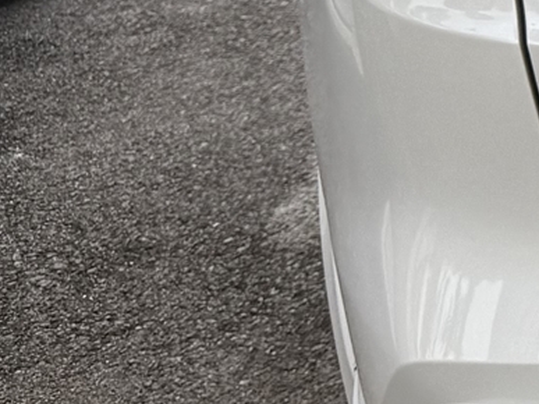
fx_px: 1930
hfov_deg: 12.7
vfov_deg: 11.5
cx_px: 1244
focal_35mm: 124
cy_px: -195
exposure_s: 1/602
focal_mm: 6.76
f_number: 1.78
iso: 100
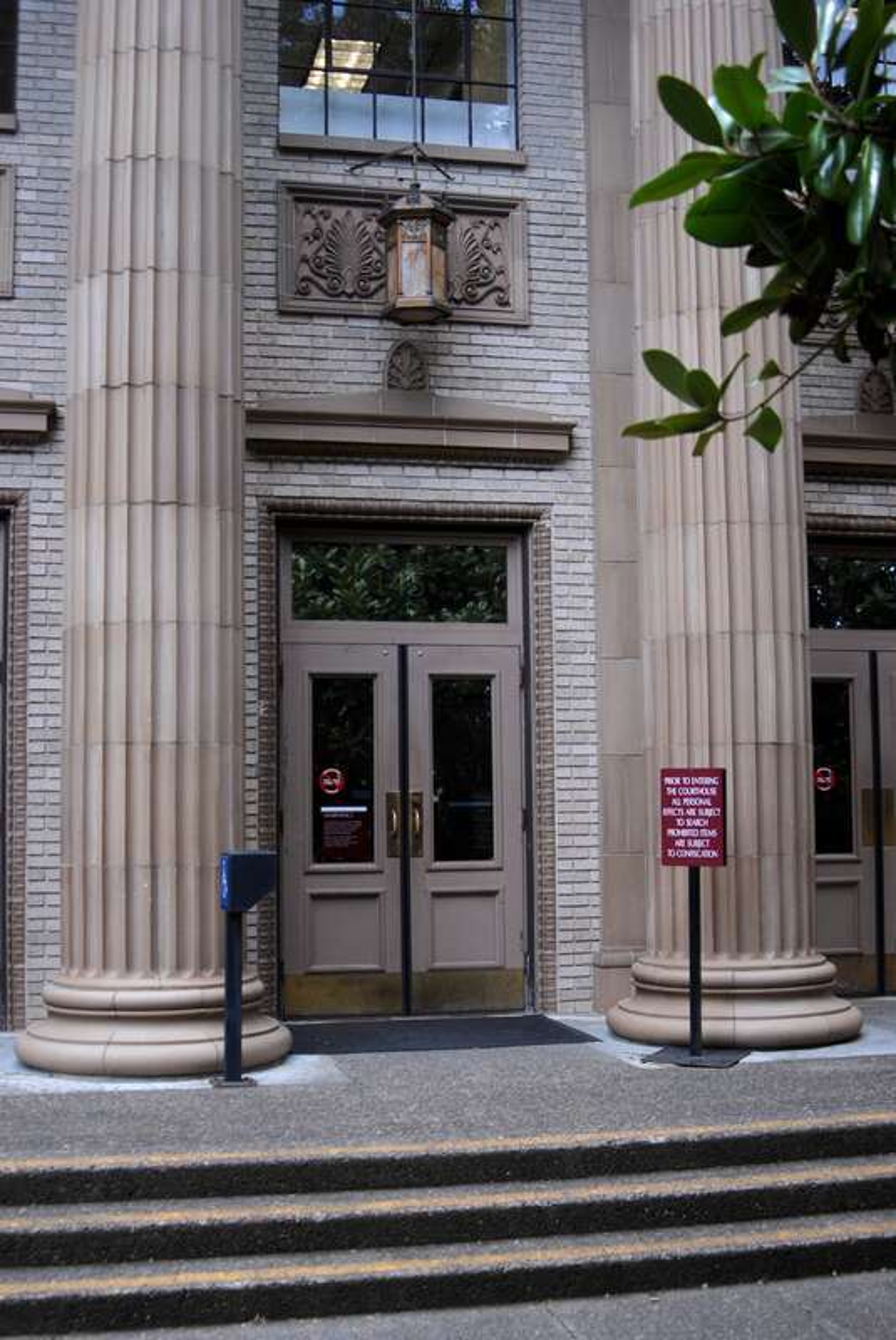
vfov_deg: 46.4
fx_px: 1564
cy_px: 670
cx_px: 448
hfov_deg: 32.0
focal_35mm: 42
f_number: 3.5
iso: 160
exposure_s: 1/400
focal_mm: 28
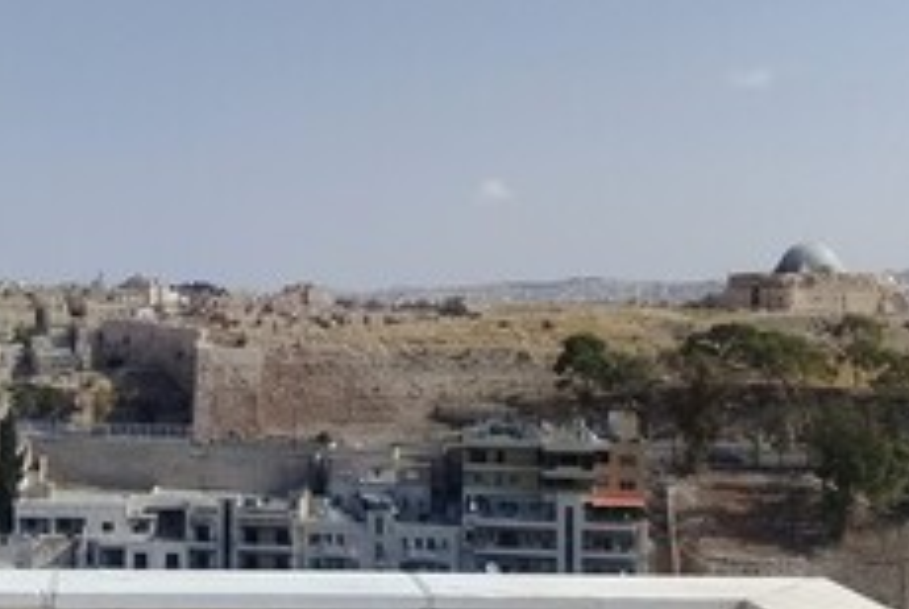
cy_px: 283
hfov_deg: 30.7
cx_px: 196
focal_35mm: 64
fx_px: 1618
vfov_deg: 21.3
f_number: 2.2
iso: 50
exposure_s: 1/2123
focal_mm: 3.3
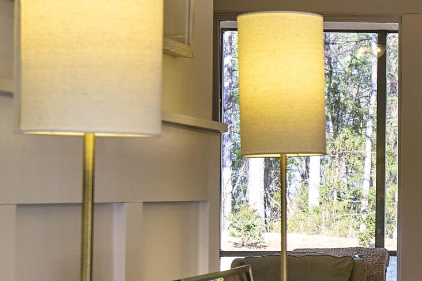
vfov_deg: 11.1
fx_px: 1442
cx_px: 650
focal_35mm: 123
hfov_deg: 15.3
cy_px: 227
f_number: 8
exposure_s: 1/50
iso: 800
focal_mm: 30
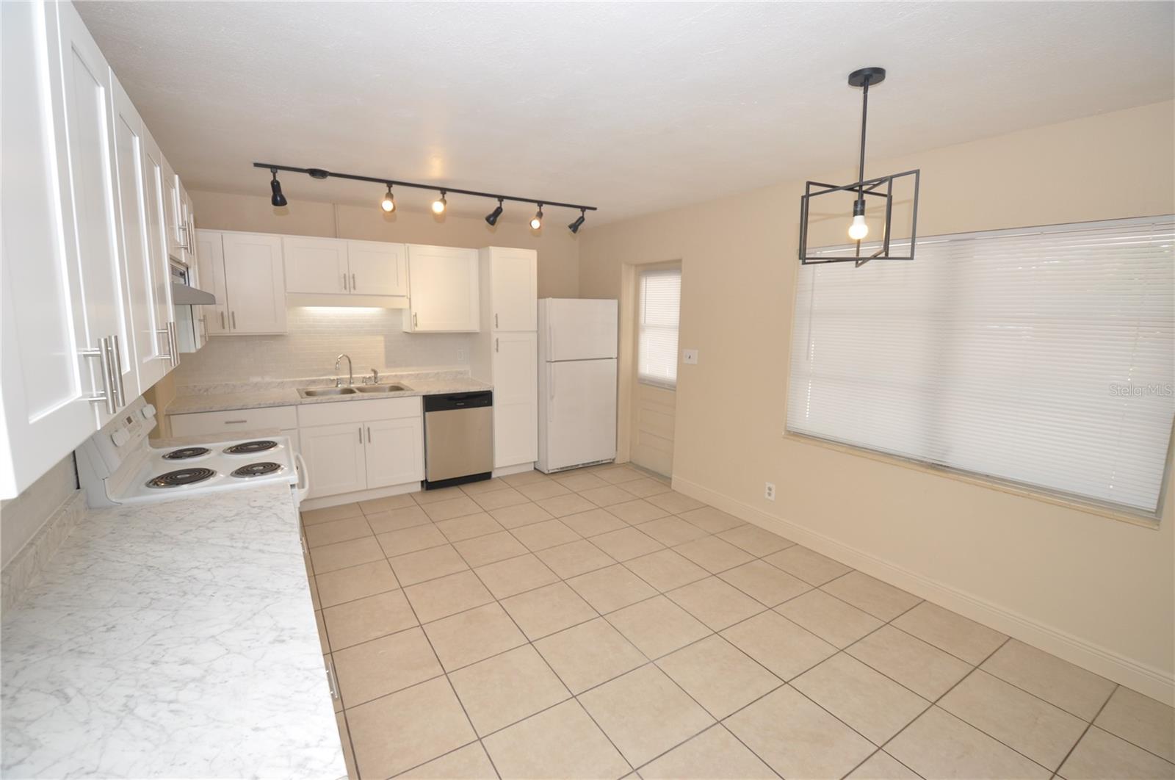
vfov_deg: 77.2
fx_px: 489
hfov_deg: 100.5
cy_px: 390
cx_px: 588
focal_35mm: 15
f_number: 5
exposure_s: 1/100
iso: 400
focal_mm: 10
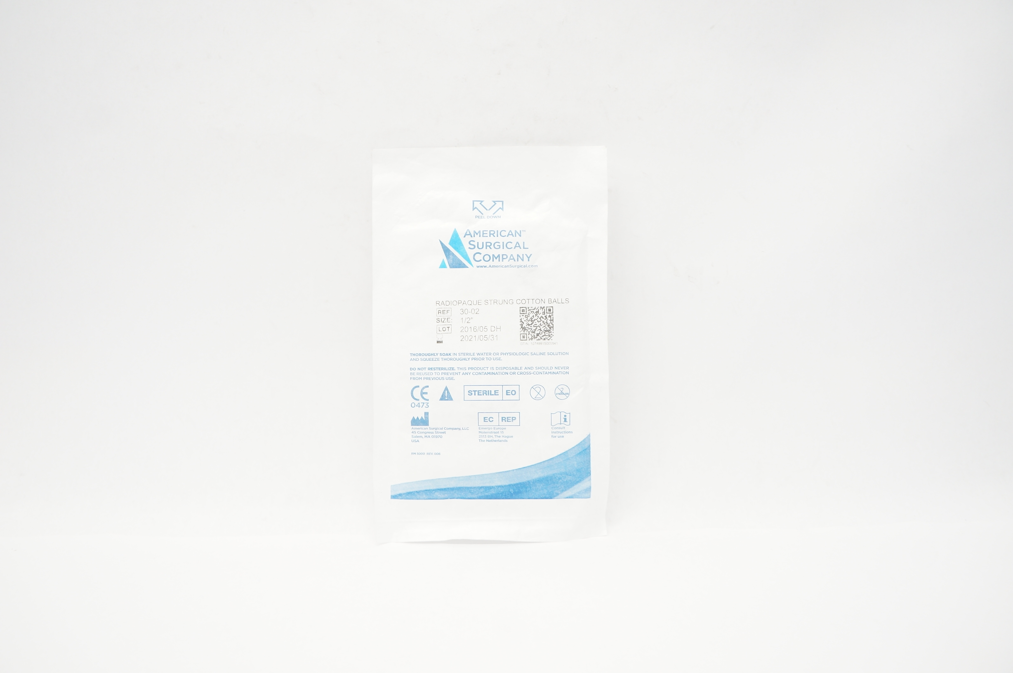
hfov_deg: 67.4
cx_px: 506
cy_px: 336
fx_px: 759
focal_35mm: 27
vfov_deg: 47.8
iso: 400
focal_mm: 18
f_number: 5.6
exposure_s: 1/40
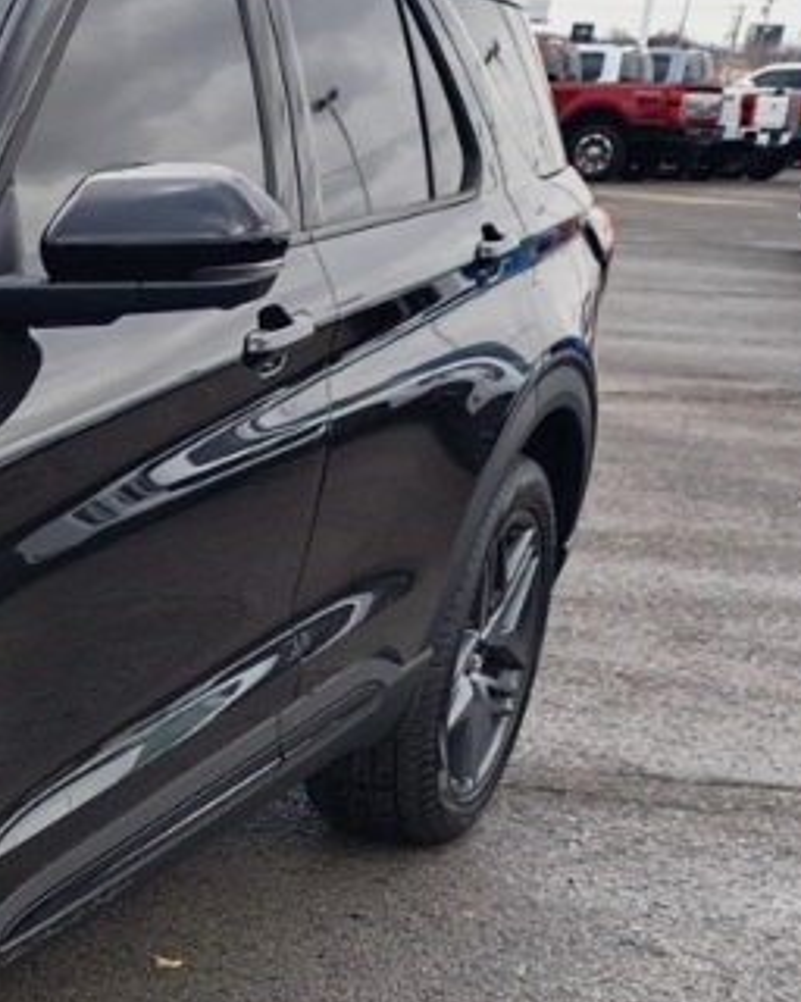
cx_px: -504
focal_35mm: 78
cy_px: 917
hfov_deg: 17.1
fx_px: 2311
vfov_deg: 23.7
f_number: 1.7
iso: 100
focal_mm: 4.68
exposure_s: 1/298
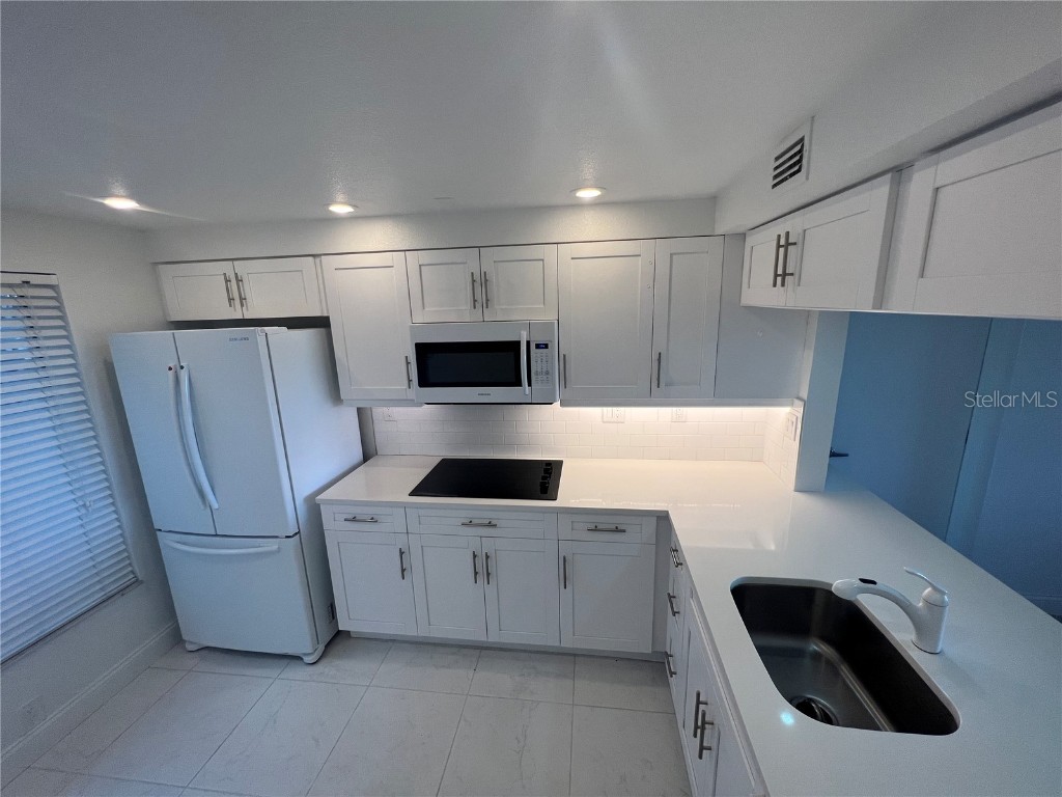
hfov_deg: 106.2
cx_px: 531
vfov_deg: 89.9
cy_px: 398
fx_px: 399
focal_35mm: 13
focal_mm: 1.57
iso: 100
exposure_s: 1/120
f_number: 1.8
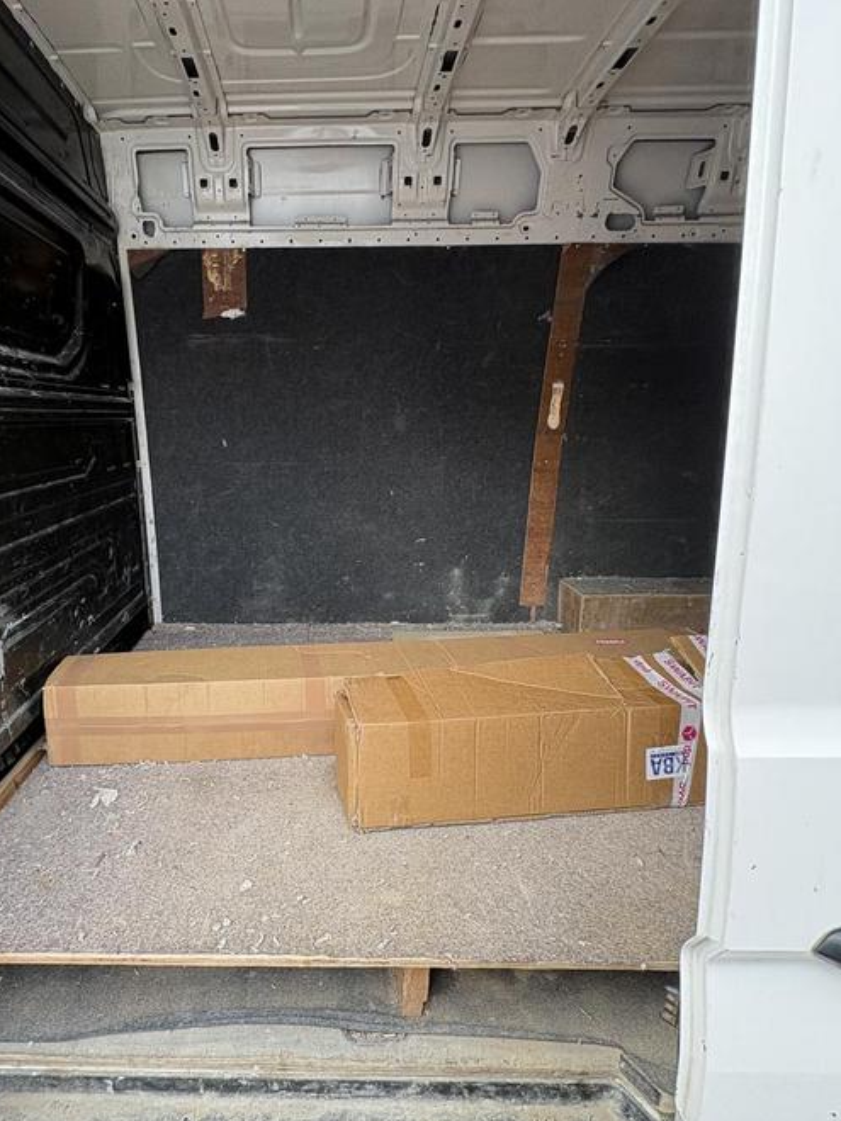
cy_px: 569
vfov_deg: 84.7
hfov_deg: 67.5
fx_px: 615
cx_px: 311
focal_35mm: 19
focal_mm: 2.22
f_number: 2.2
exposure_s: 1/149
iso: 64
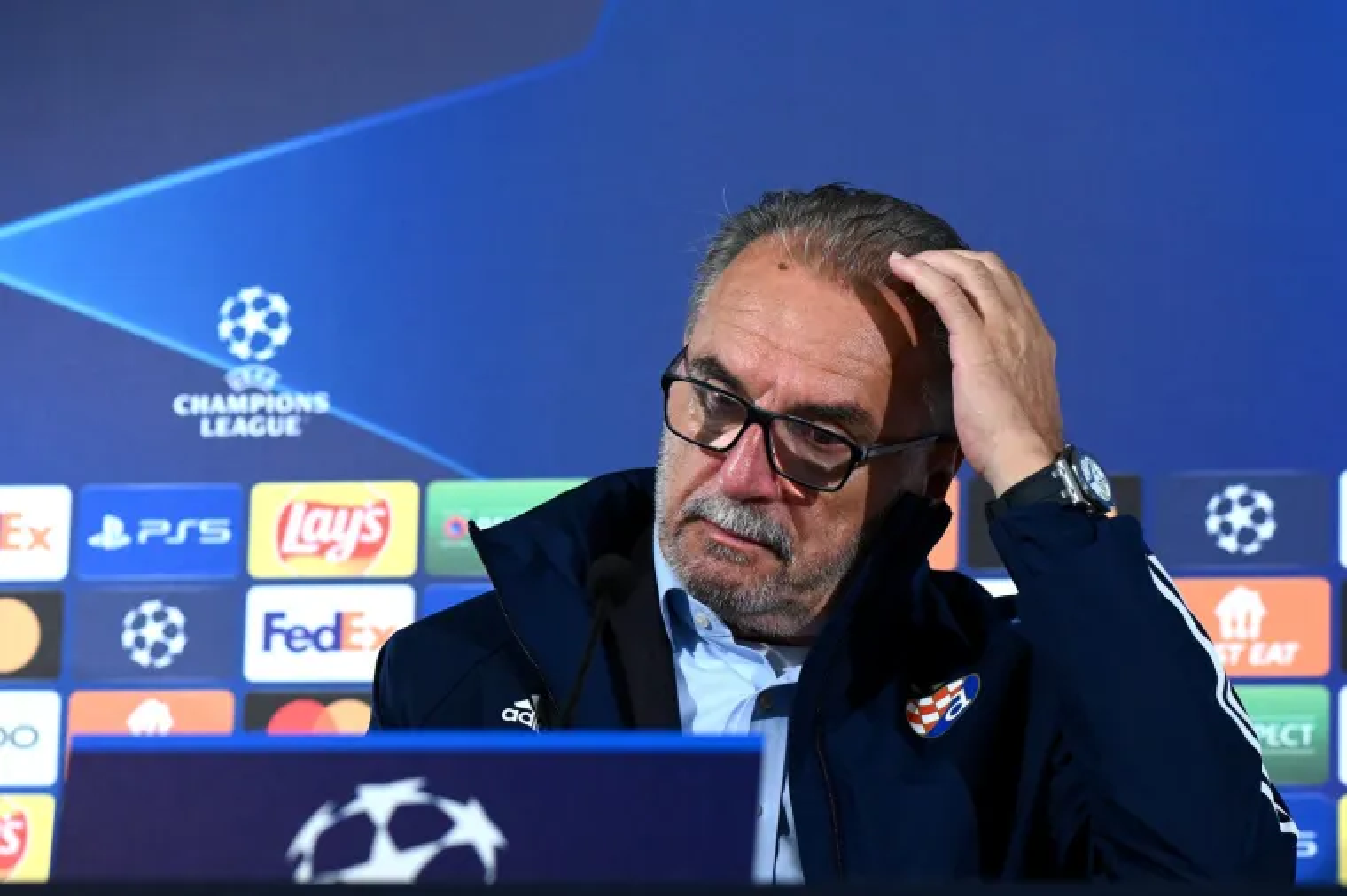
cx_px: 674
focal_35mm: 105
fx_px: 3927
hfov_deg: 19.5
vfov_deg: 13.0
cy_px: 448
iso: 3200
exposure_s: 1/250
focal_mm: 105
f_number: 5
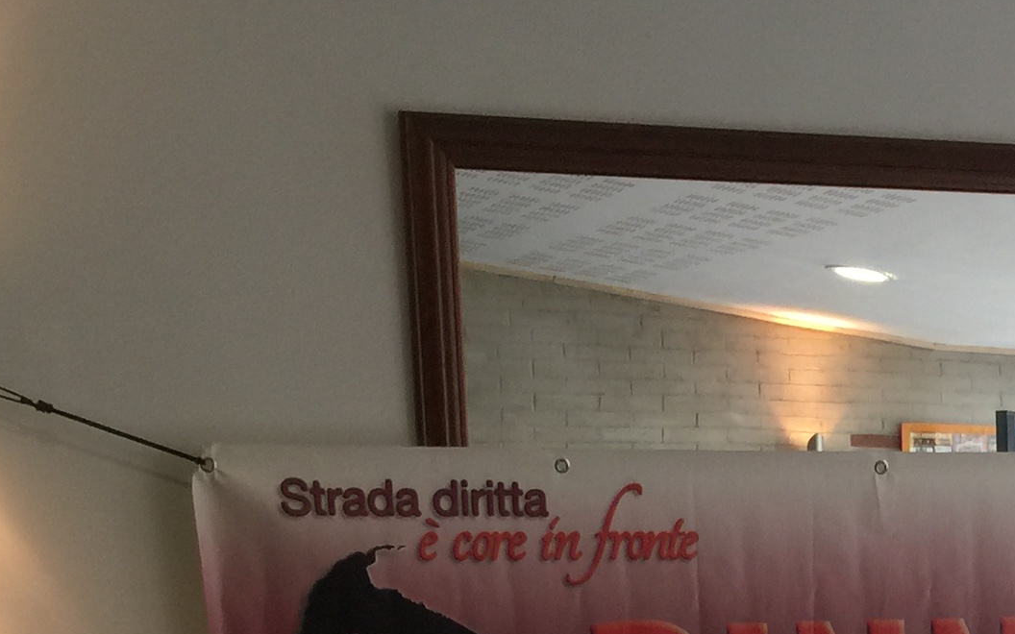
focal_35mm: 95
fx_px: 2628
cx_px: 960
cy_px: 1140
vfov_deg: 12.6
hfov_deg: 21.3
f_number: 2.2
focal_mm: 4.15
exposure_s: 1/33
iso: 32
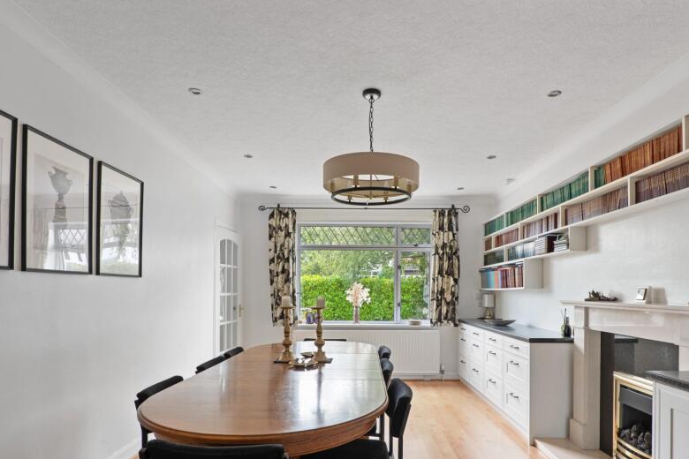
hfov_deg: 81.2
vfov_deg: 58.5
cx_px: 360
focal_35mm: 21
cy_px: 297
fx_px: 402
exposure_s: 1/5
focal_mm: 16
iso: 200
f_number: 8
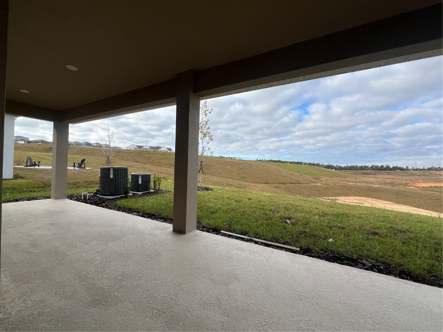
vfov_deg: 89.9
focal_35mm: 13
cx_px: 222
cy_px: 166
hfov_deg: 106.2
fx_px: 166
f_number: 1.8
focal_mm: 1.57
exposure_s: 1/951
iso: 32
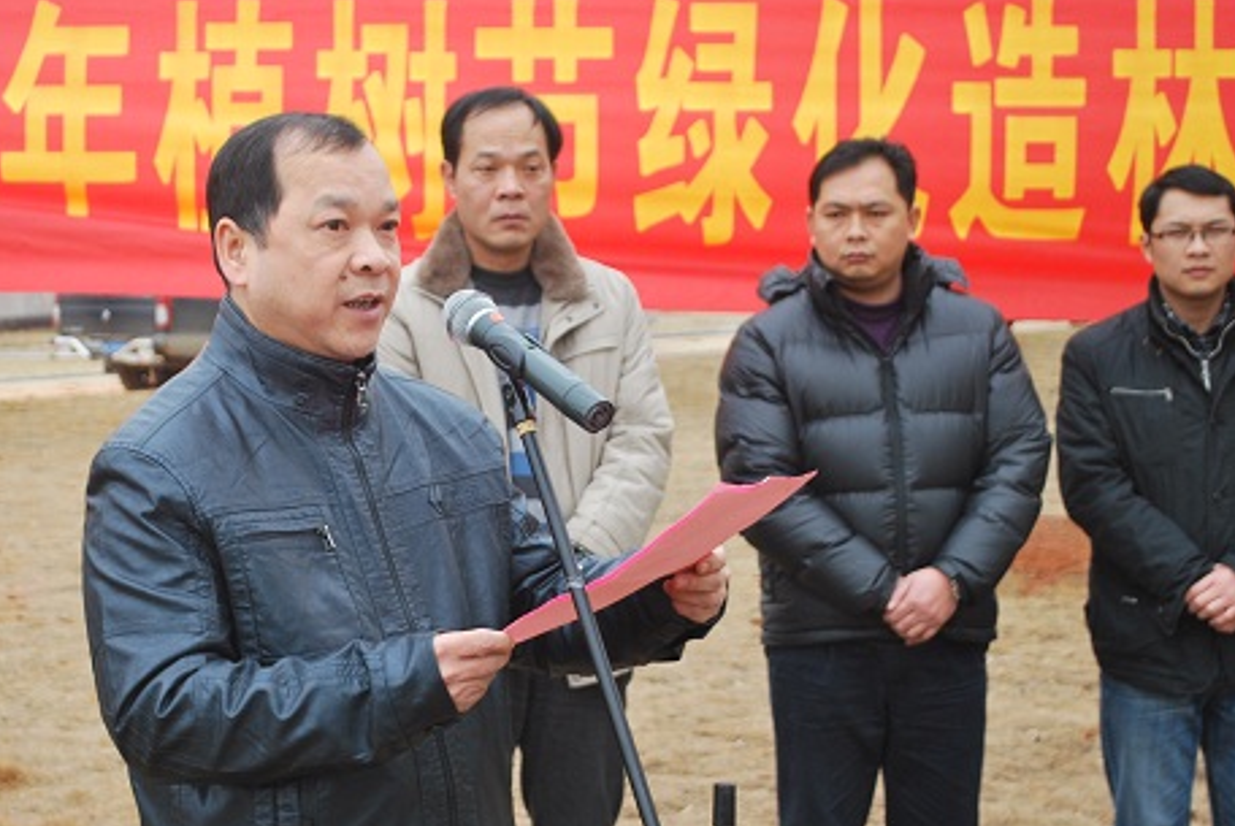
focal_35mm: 79
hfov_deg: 25.6
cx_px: 455
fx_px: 2713
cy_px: 467
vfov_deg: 17.3
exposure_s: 1/60
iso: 200
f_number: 5.3
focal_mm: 40
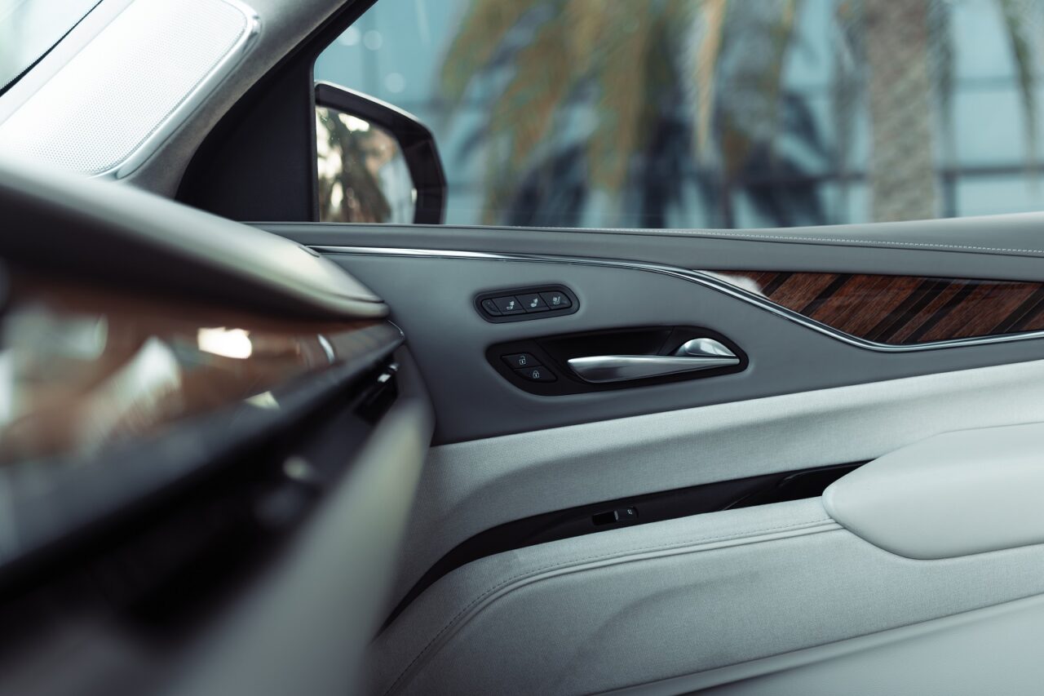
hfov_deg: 54.4
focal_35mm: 35
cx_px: 522
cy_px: 348
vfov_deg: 37.8
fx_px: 1015
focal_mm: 35
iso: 125
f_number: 2
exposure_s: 1/160
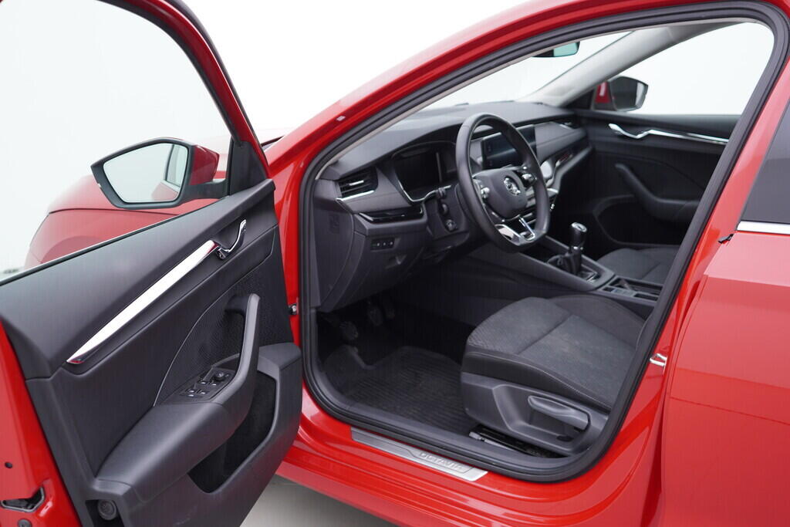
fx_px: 790
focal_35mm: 36
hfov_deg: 53.1
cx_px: 395
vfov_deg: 36.9
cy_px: 264
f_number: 2.8
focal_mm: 24
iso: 125
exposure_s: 1/40
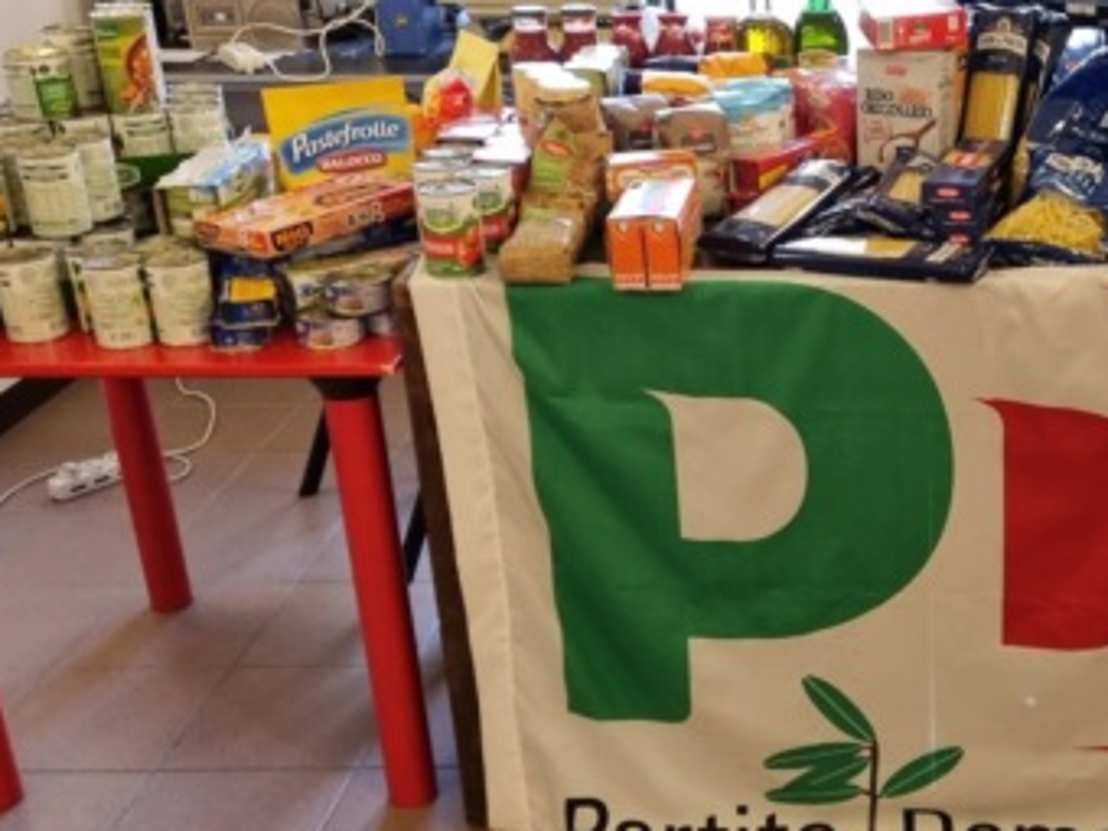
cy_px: 456
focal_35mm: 52
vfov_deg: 28.0
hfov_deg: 35.5
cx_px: 903
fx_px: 1664
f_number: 1.8
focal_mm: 5.4
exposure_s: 1/100
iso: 200
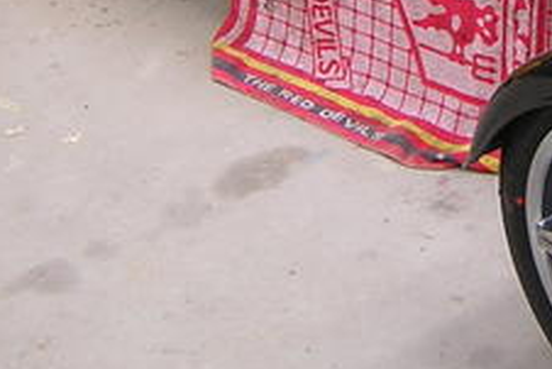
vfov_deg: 12.5
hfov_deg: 18.9
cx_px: 518
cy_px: -130
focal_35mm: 106
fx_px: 1626
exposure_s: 1/44.8
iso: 100
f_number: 2.6
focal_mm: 4.7
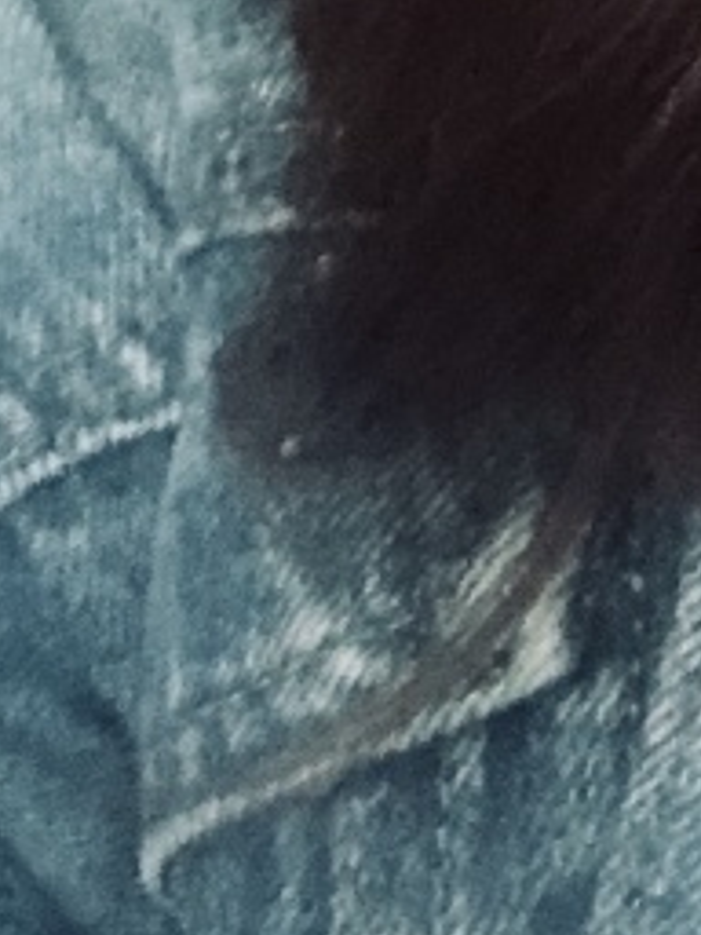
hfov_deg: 9.2
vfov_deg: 12.6
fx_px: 4050
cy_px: -420
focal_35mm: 150
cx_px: 1457
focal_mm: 2.87
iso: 500
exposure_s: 1/20
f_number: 2.2
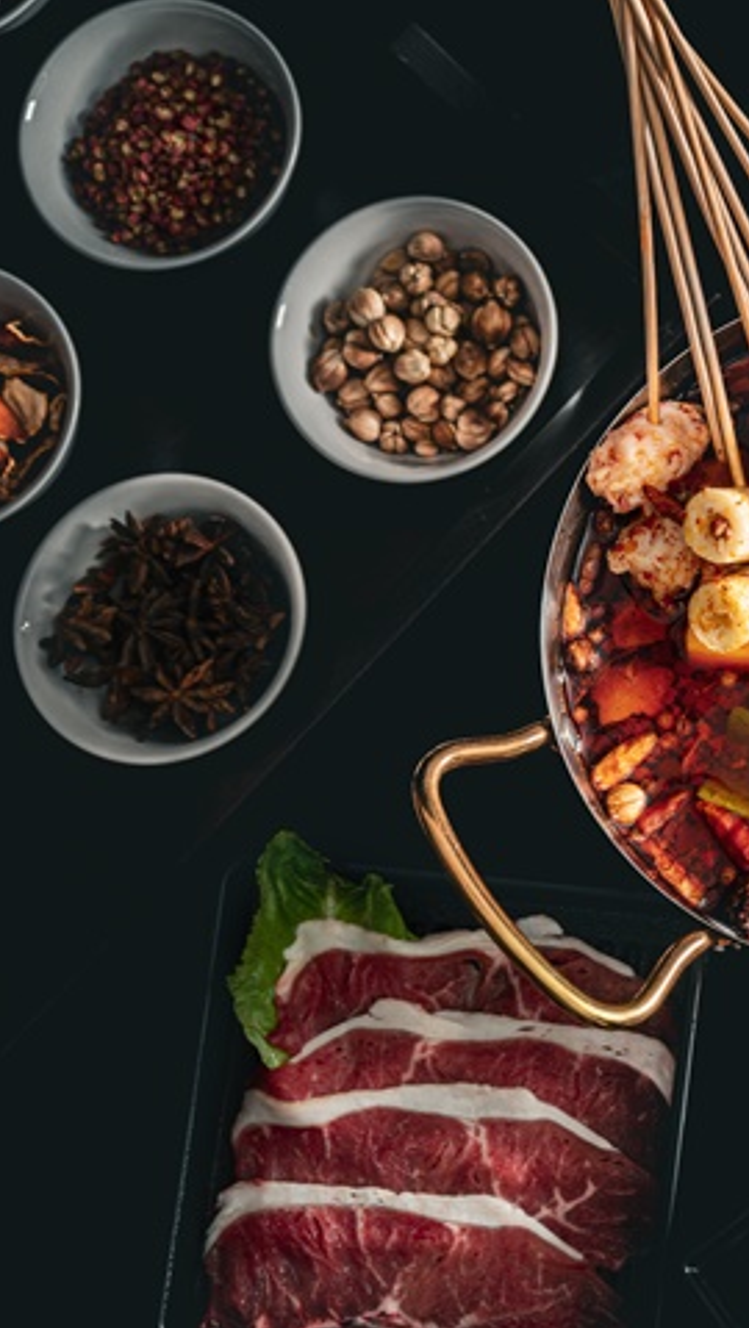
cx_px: 988
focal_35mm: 83
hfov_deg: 14.0
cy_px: 672
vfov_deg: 25.6
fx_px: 2926
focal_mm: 52
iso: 100
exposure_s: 1/125
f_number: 6.7
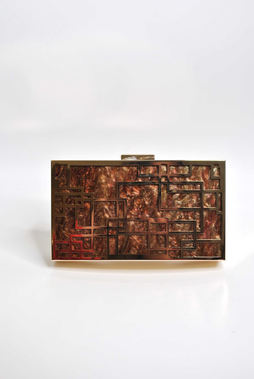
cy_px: 190
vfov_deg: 41.1
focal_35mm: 48
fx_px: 506
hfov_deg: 28.2
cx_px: 127
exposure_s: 1/125
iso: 200
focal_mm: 32
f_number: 4.8
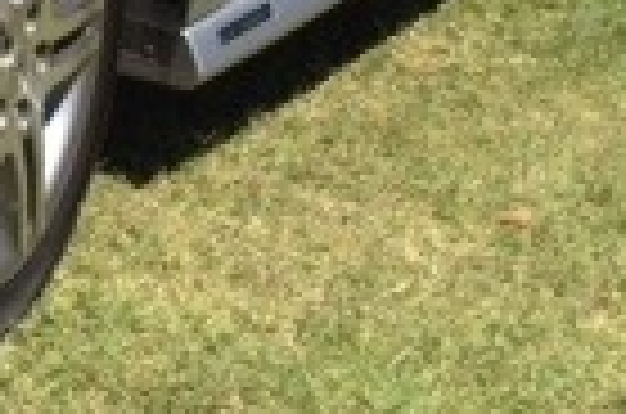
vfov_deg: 8.0
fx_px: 2915
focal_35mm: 168
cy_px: -162
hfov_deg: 11.9
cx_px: -171
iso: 50
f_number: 2.4
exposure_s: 1/1727
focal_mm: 4.28
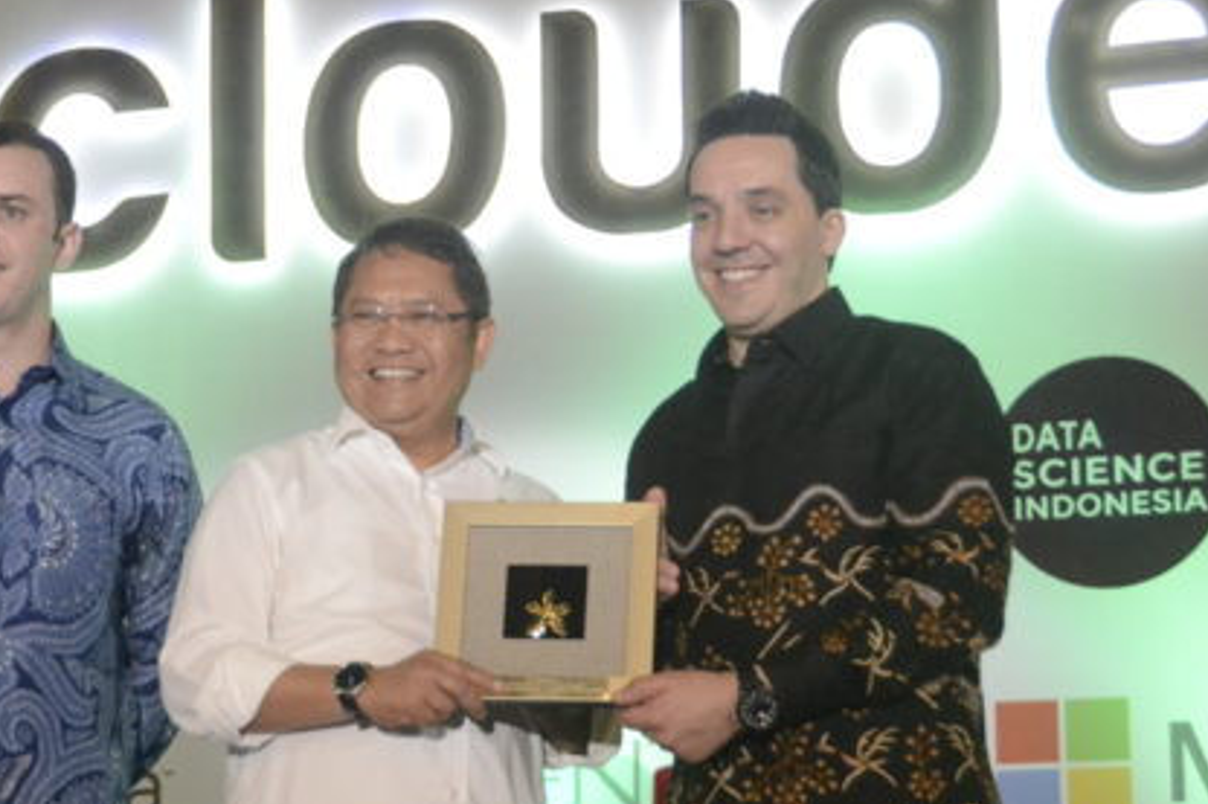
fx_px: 3251
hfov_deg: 21.0
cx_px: 401
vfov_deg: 14.1
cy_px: 522
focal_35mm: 97
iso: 3200
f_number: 4.2
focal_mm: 35
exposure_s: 1/160
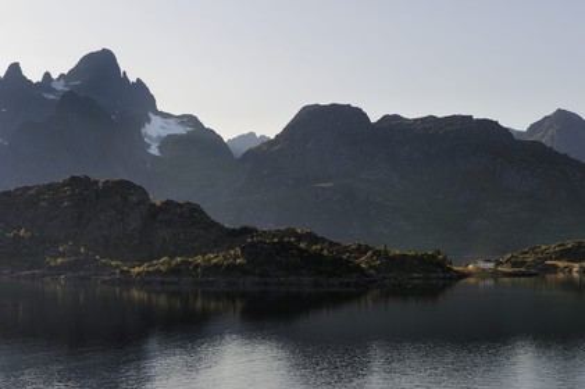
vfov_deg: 22.6
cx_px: 292
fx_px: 974
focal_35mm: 60
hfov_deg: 33.4
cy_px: 194
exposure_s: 1/160
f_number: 11
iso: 200
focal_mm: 60
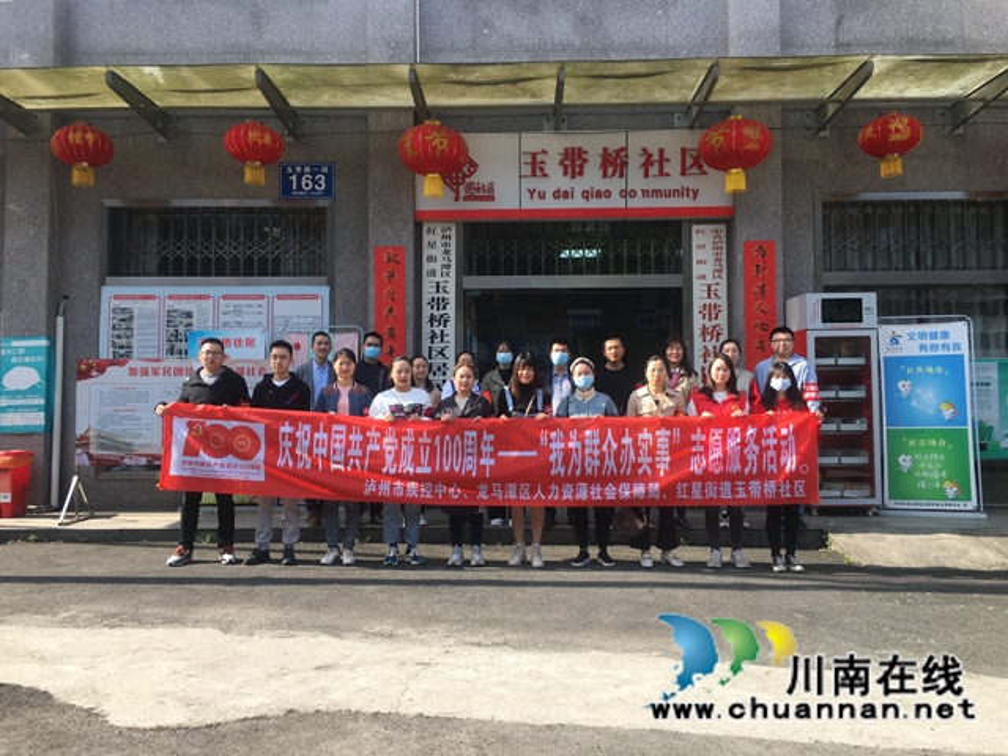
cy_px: 378
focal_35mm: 29
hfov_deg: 61.7
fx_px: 844
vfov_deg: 48.2
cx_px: 504
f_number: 2.2
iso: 25
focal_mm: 4.15
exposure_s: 1/472
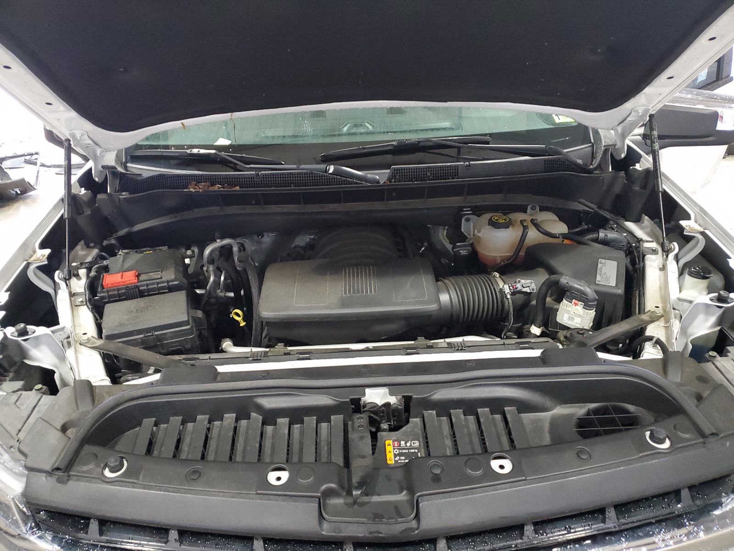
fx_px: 551
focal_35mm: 26
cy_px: 276
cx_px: 367
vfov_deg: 53.1
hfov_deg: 67.3
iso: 335
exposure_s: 1/30
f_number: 1.5
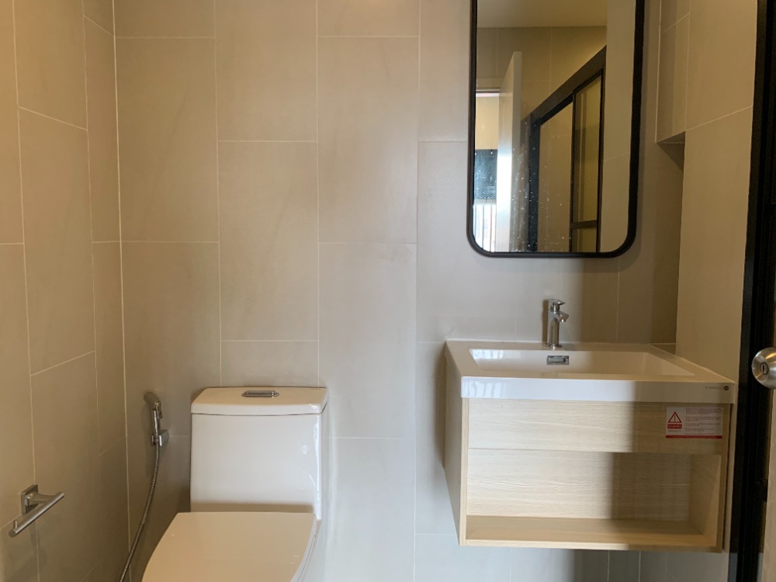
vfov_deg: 53.1
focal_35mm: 26
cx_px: 388
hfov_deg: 67.3
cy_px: 291
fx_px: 583
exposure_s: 1/60
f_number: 1.8
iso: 125
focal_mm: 4.25
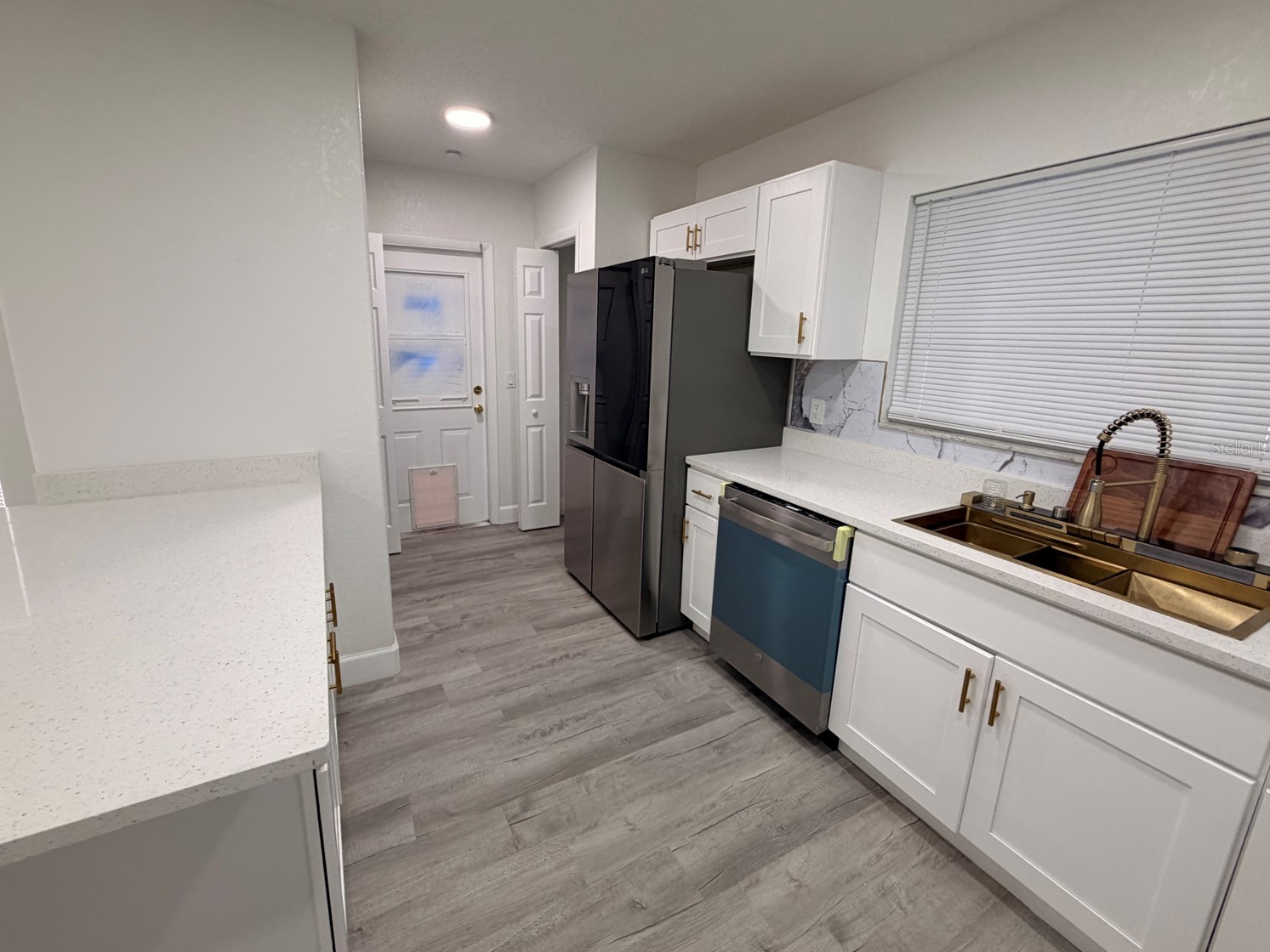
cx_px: 611
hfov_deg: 98.1
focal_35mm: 15
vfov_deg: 81.7
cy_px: 447
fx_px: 550
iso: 160
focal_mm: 2.22
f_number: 2.2
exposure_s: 1/120
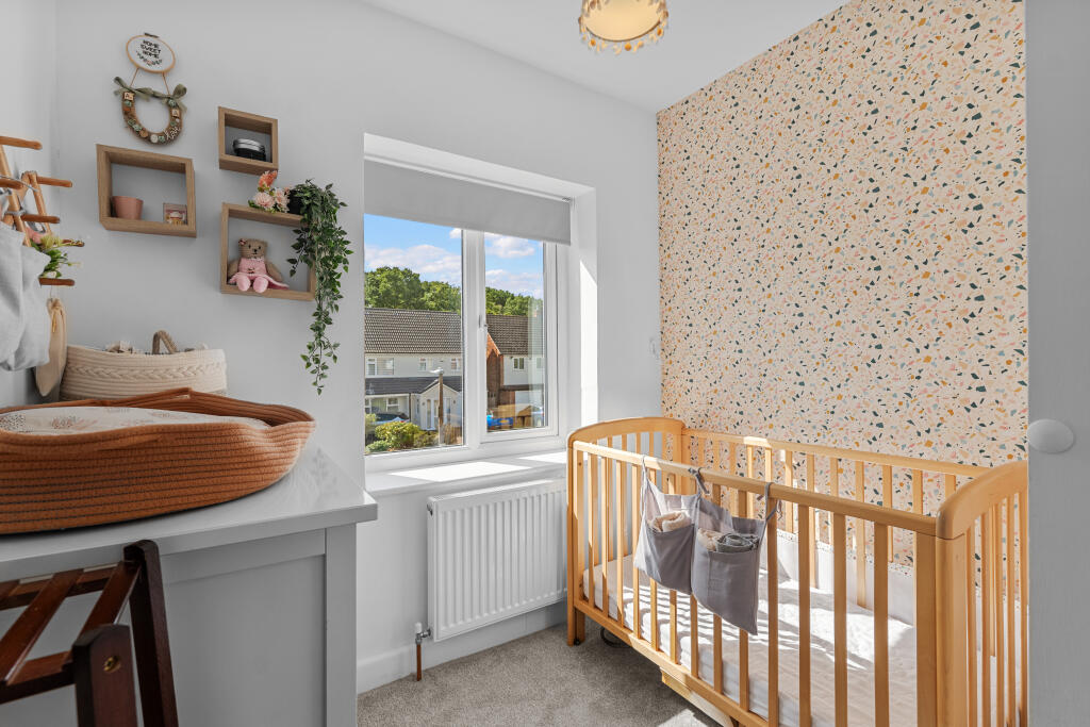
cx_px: 545
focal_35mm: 16
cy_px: 364
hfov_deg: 96.7
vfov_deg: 73.8
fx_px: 484
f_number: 8
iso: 400
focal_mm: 15
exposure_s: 1/100
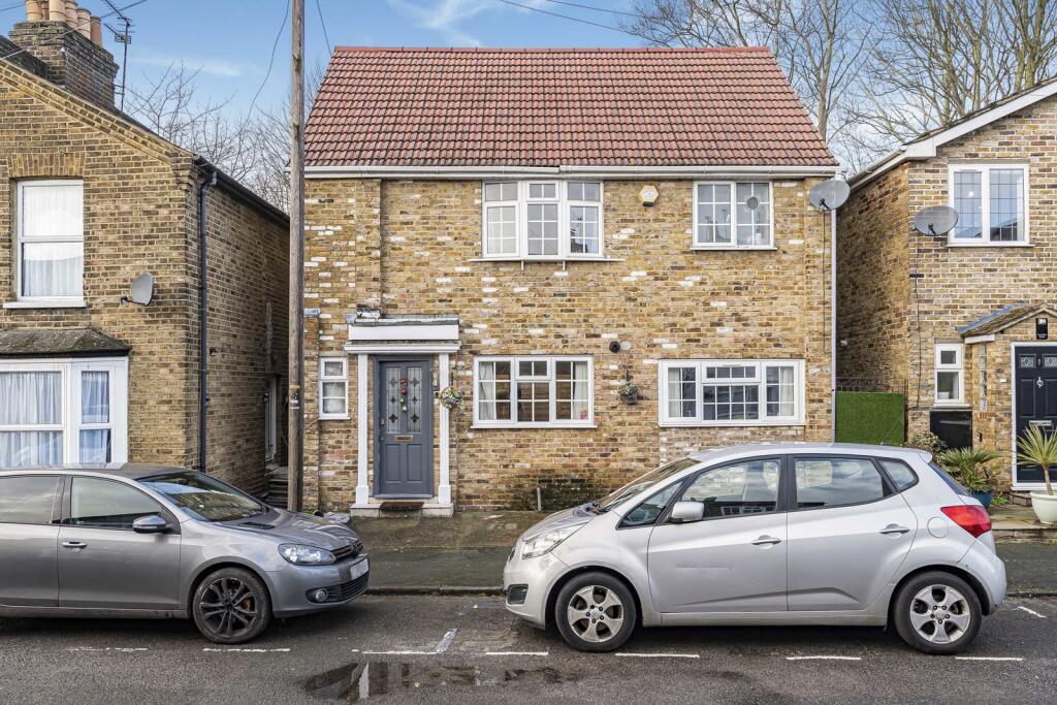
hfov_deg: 66.4
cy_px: 352
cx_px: 528
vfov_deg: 47.2
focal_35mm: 28
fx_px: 807
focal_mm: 27.5
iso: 500
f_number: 8
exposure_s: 1/250
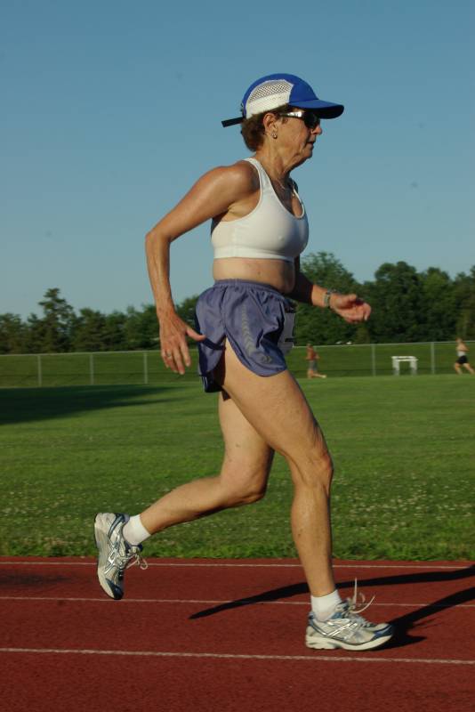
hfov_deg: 16.6
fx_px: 1631
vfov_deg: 24.6
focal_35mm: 82
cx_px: 238
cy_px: 356
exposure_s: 1/350
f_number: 9.5
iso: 200
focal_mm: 55
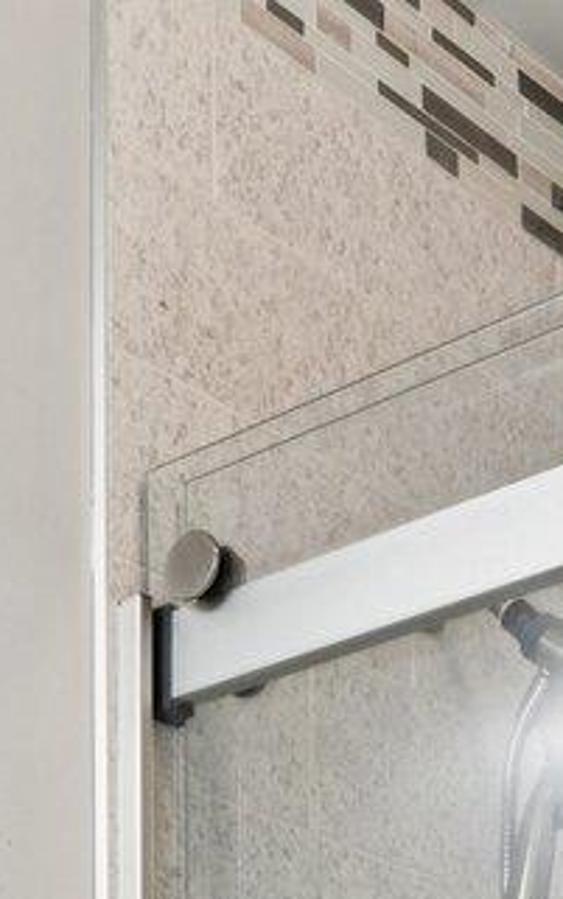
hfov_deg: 12.4
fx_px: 2550
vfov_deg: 16.5
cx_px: -78
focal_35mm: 104
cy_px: 1643
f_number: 8
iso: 200
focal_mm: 16
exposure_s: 1/10
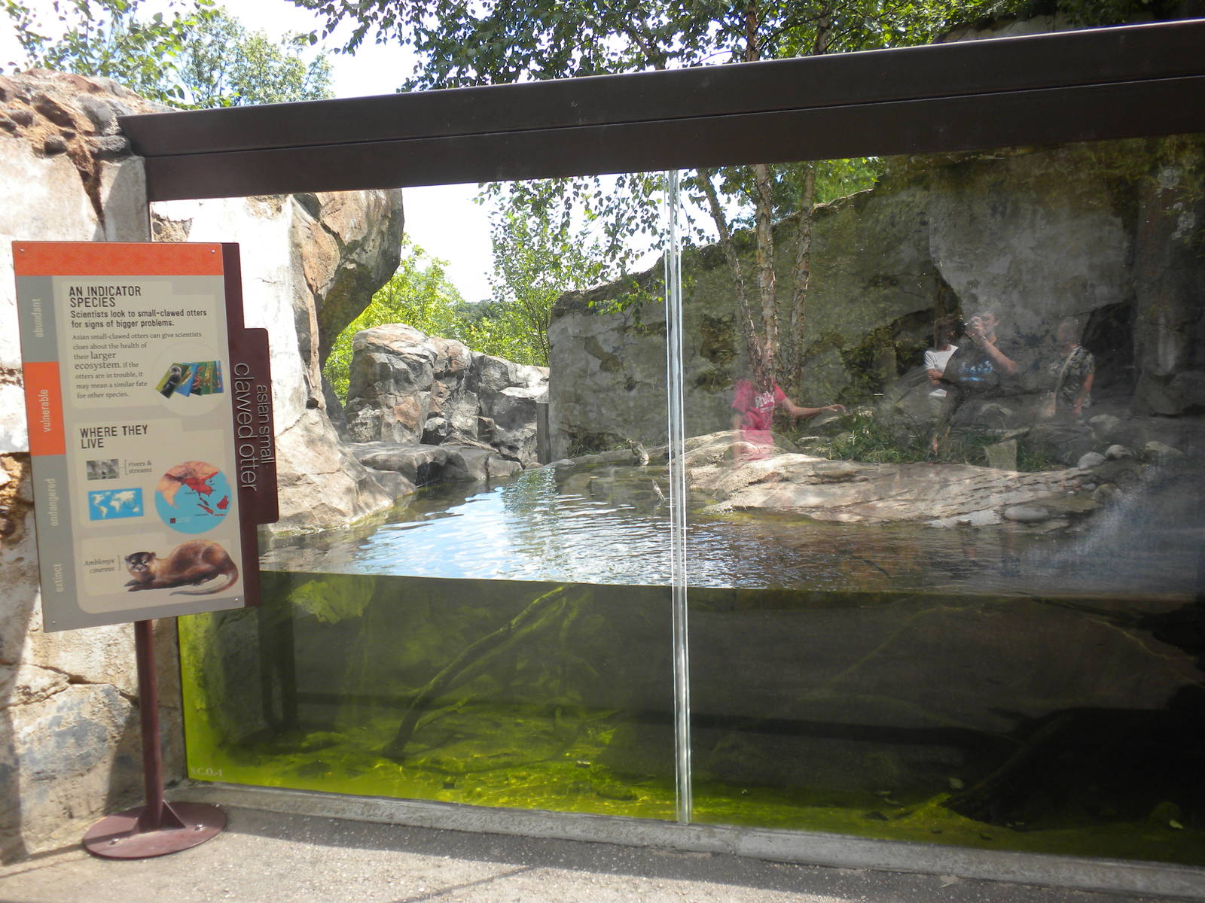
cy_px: 452
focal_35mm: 37
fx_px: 1288
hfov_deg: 50.1
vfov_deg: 38.7
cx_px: 602
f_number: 3.5
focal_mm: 6.6
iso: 64
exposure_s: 1/214
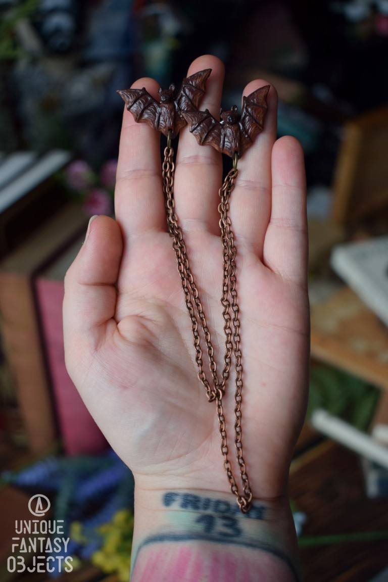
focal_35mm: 51
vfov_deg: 38.9
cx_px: 194
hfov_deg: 26.5
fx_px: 824
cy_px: 291
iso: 450
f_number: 4.5
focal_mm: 34
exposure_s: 1/60
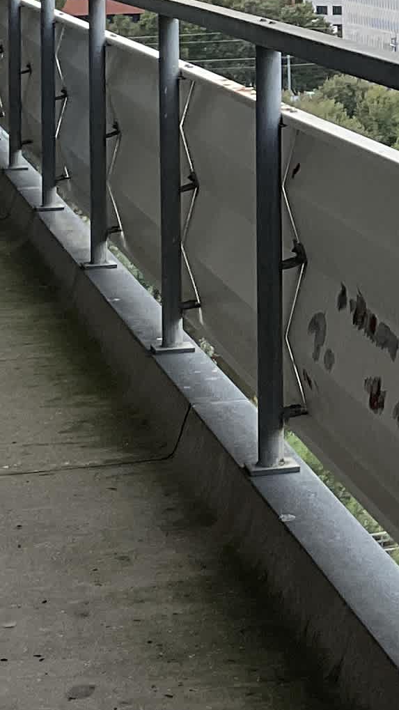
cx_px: 479
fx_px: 2352
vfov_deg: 16.6
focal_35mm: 125
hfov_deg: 9.6
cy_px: -65
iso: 16
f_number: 1.8
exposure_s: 1/446
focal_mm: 3
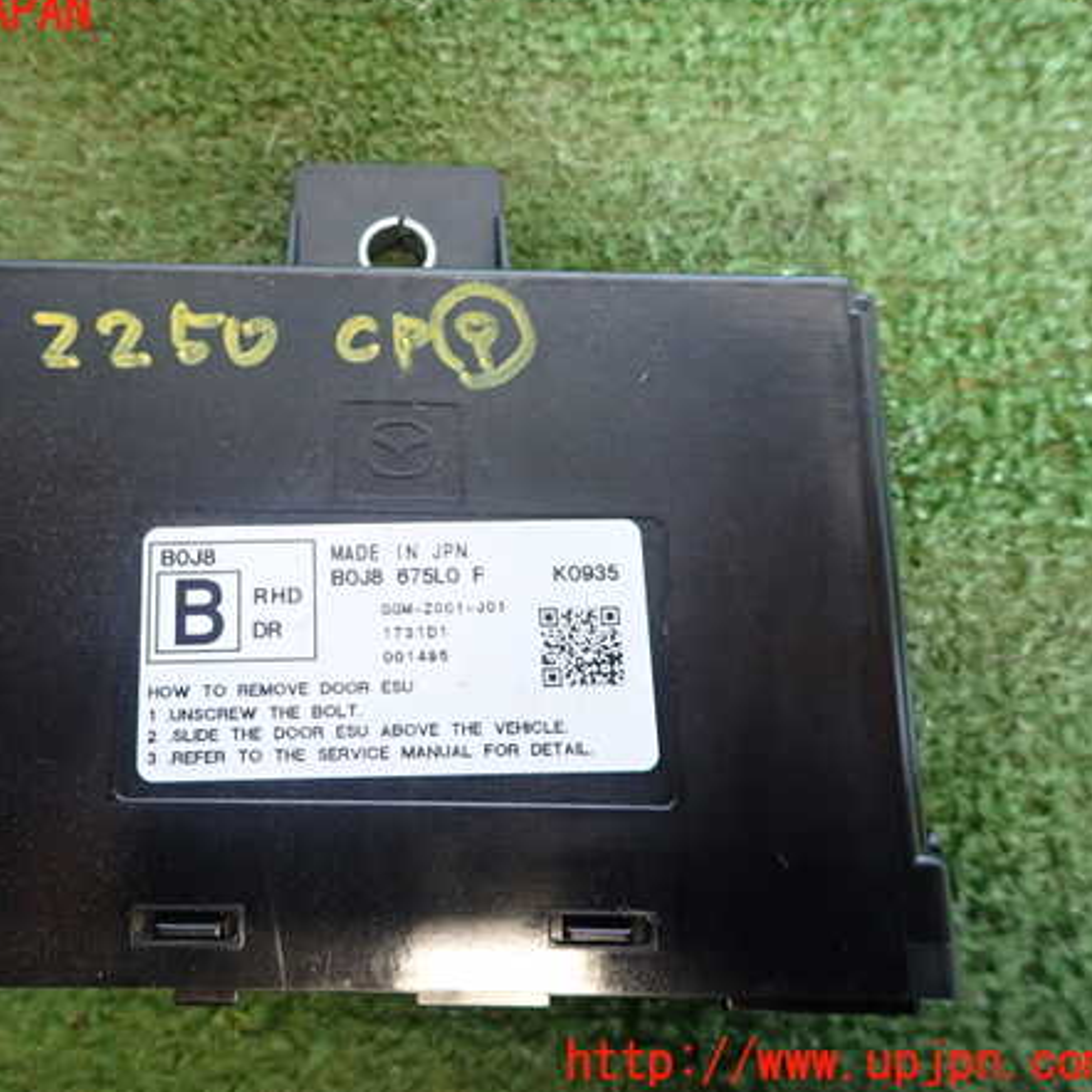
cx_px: 383
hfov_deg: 53.2
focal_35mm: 30
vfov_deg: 54.0
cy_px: 539
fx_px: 1071
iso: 320
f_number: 2
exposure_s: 1/30
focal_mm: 4.5
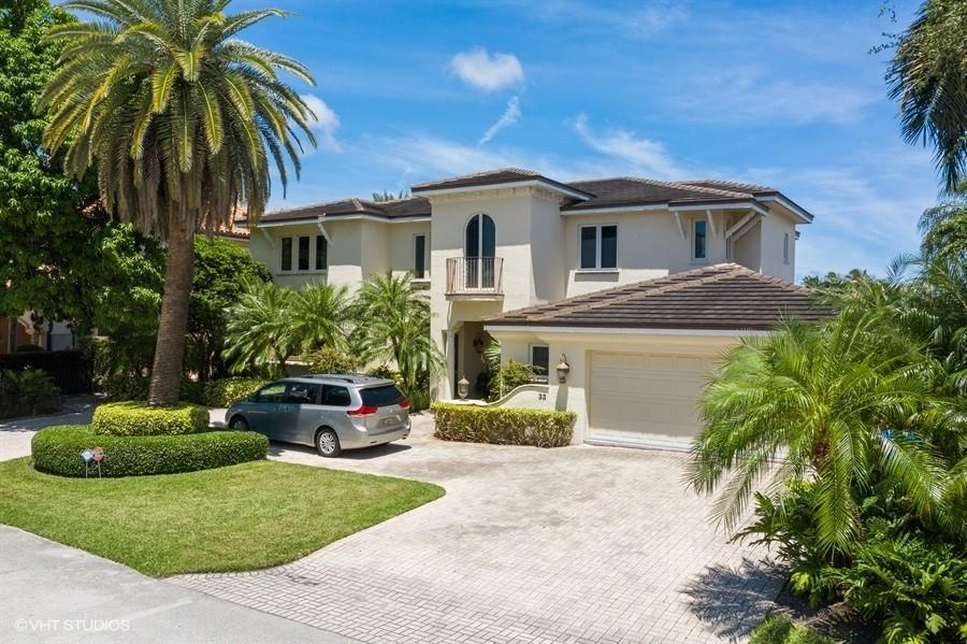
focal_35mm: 28
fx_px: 752
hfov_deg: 65.5
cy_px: 322
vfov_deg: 46.4
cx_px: 484
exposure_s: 1/500
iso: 100
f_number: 5.6
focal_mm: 10.26
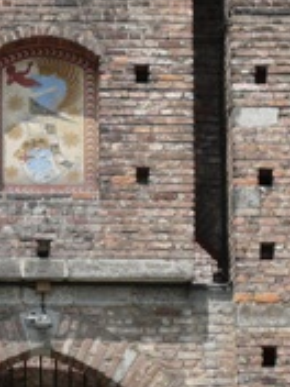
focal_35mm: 182
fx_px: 2033
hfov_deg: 8.1
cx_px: 20
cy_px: 281
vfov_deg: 10.8
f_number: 5.6
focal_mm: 7.7
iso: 100
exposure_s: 1/250
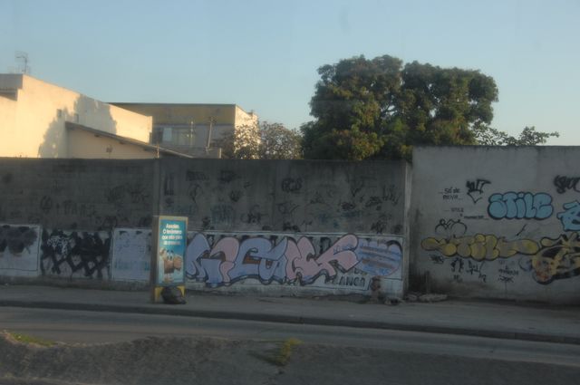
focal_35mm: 60
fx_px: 965
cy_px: 192
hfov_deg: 33.4
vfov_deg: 22.6
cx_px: 290
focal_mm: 40
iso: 500
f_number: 6
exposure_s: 1/400
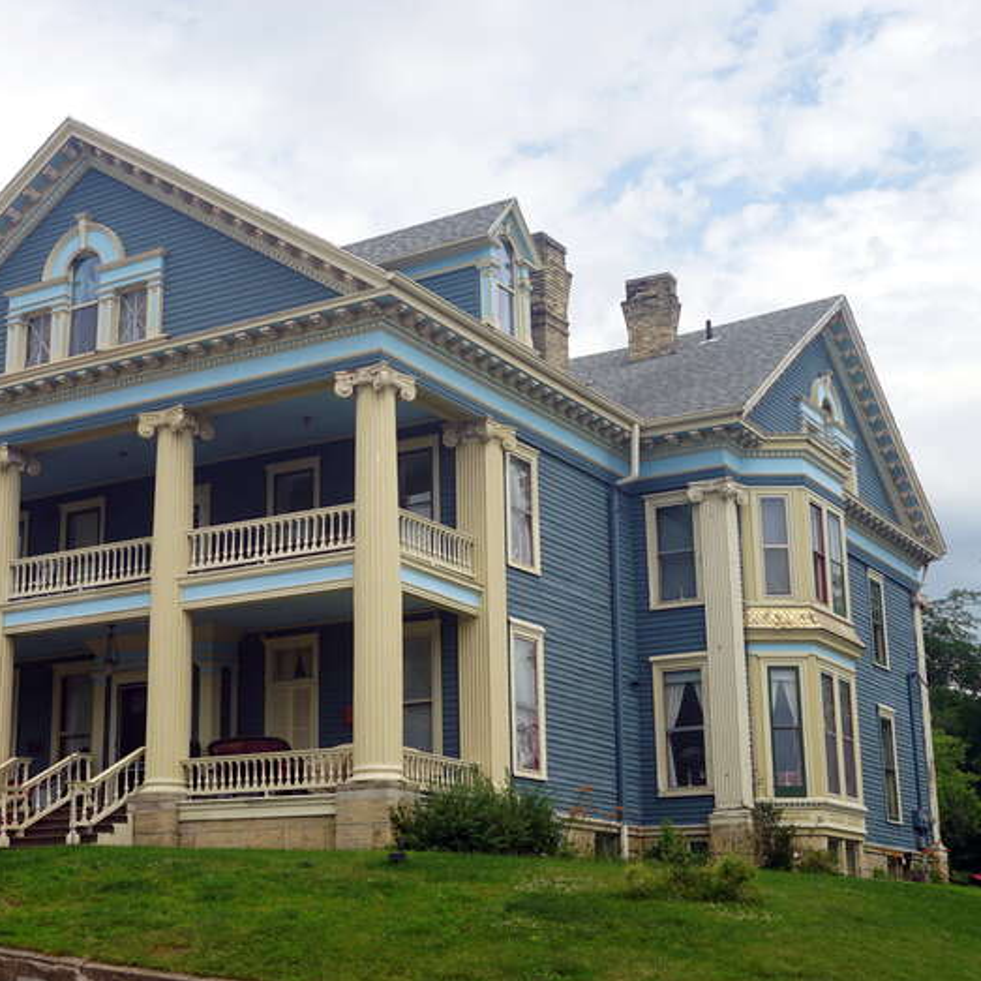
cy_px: 496
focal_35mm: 53
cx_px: 353
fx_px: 1688
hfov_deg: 32.2
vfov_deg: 32.4
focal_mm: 27
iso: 100
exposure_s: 1/160
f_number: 11
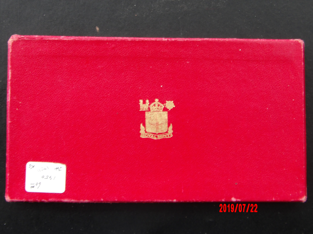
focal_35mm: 61
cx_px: 156
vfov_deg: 24.0
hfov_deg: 31.7
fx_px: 552
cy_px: 117
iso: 200
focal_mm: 10.9
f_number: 4.3
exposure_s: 1/17
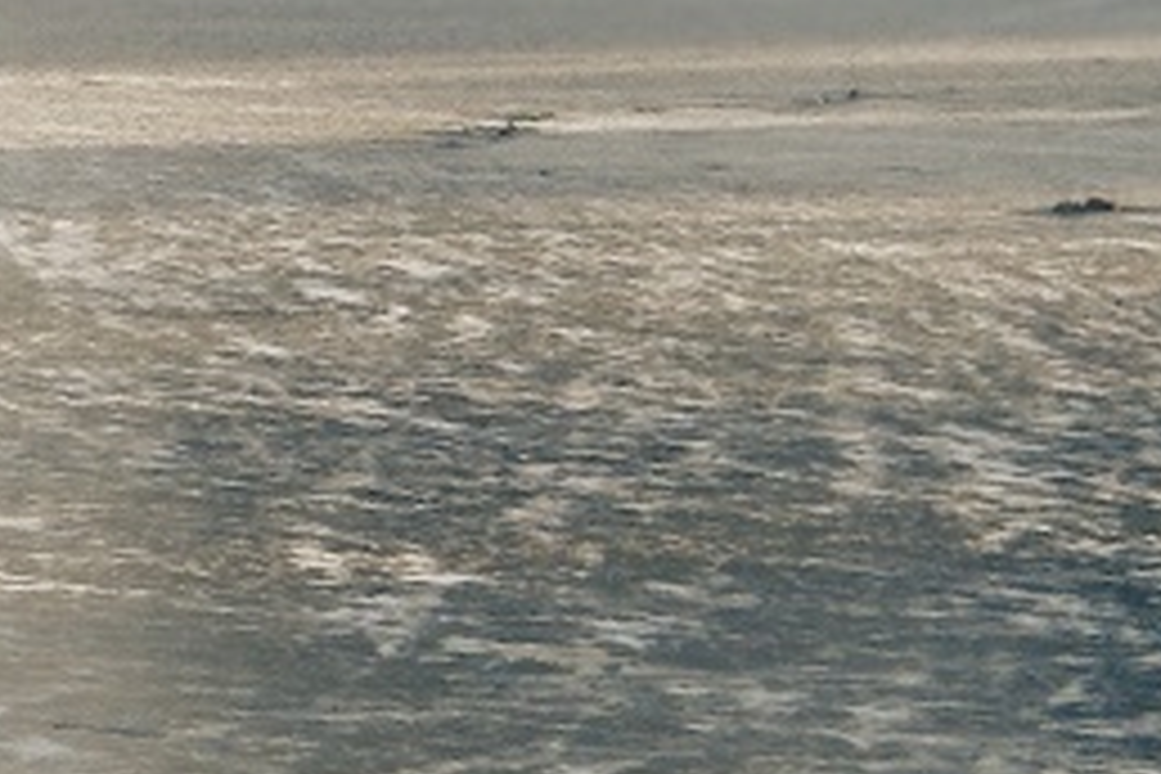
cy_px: 256
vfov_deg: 2.7
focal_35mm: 507
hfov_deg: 4.0
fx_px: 16349
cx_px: -742
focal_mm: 22.5
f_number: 4.8
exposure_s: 1/250
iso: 100
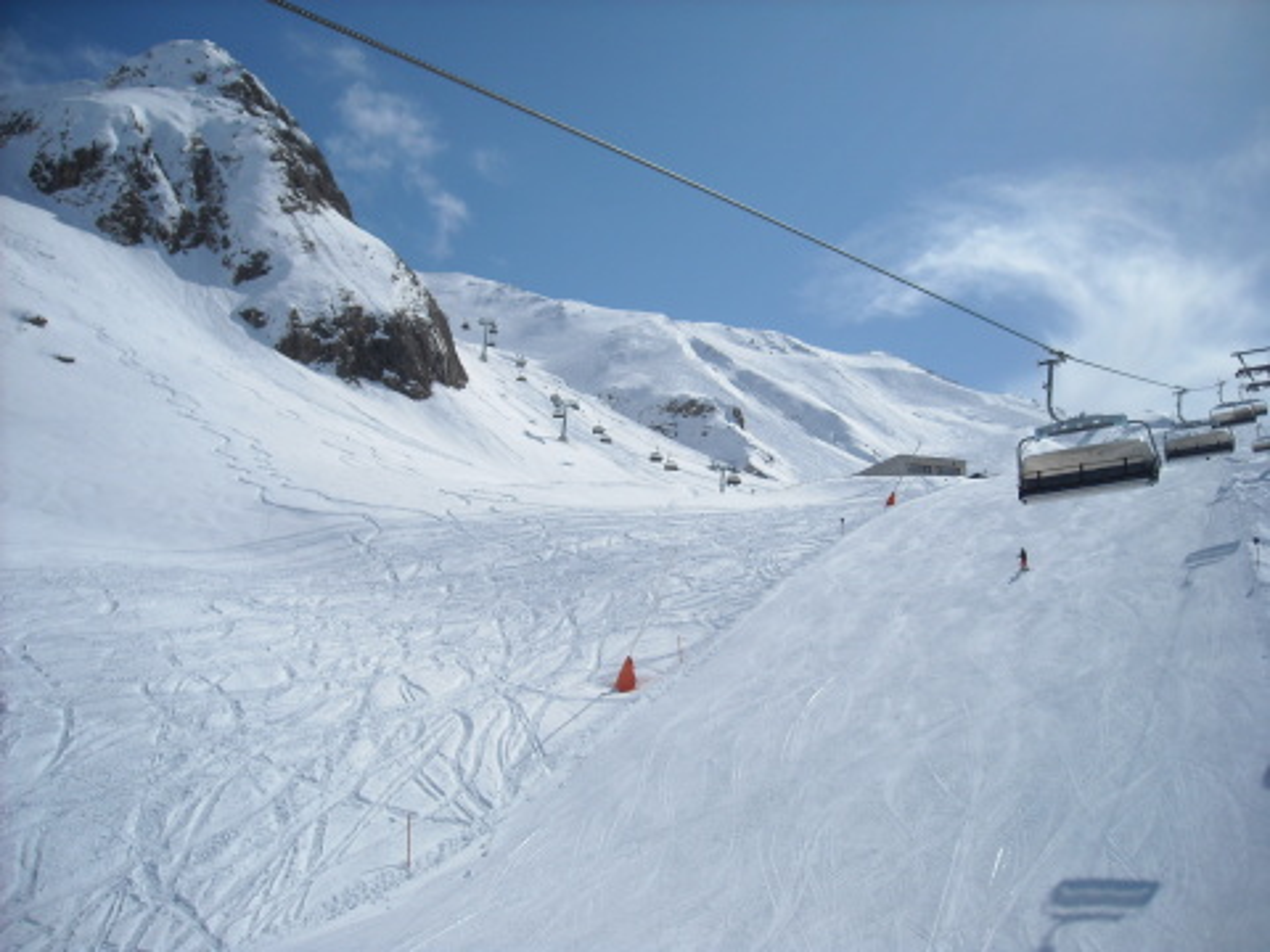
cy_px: 476
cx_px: 635
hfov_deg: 52.6
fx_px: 1284
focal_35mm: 35
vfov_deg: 40.7
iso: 64
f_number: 5.6
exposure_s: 1/1000
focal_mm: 5.7
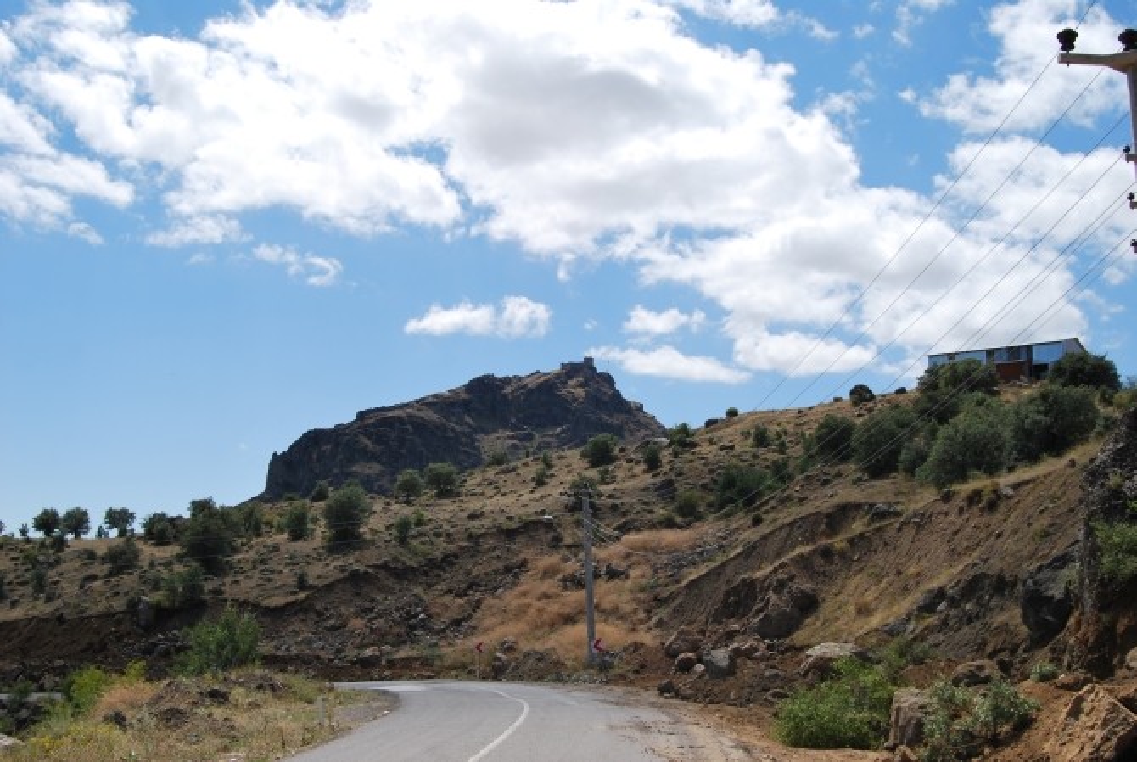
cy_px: 381
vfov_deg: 34.3
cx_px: 568
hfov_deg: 49.5
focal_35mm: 39
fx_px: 1234
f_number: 10
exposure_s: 1/250
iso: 100
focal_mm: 26
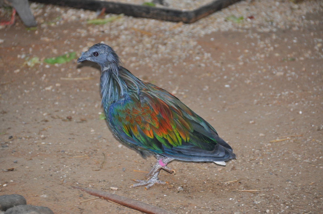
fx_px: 3092
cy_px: 107
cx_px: 162
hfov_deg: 6.0
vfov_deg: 4.0
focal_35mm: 345
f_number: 5.6
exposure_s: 1/60
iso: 800
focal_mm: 230
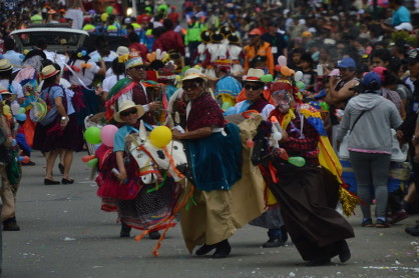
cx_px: 210
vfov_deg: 4.6
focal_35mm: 300
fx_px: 3489
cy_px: 139
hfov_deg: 6.9
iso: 100
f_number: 5.6
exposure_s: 1/800
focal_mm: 200
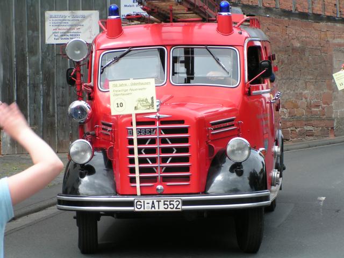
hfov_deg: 15.1
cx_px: 172
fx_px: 1302
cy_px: 129
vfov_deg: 11.3
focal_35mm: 131
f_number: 5
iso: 50
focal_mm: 20
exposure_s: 1/200
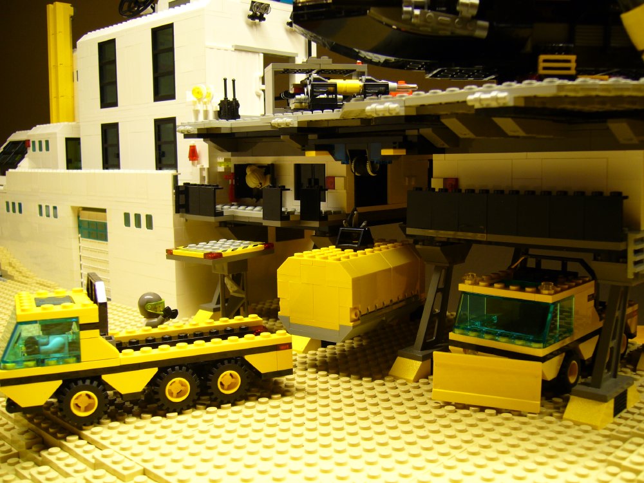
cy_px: 242
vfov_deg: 39.7
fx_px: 670
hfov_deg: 51.4
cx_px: 322
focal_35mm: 36
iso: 100
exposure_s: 1/13
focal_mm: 6
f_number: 2.9
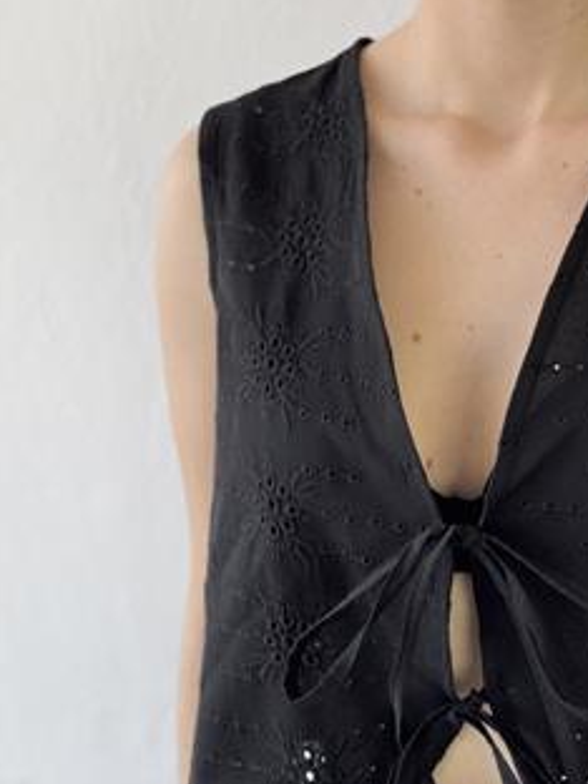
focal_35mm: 82
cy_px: 449
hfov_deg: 17.8
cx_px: 482
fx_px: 1857
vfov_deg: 23.8
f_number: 1.78
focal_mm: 6.76
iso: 50
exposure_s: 1/123
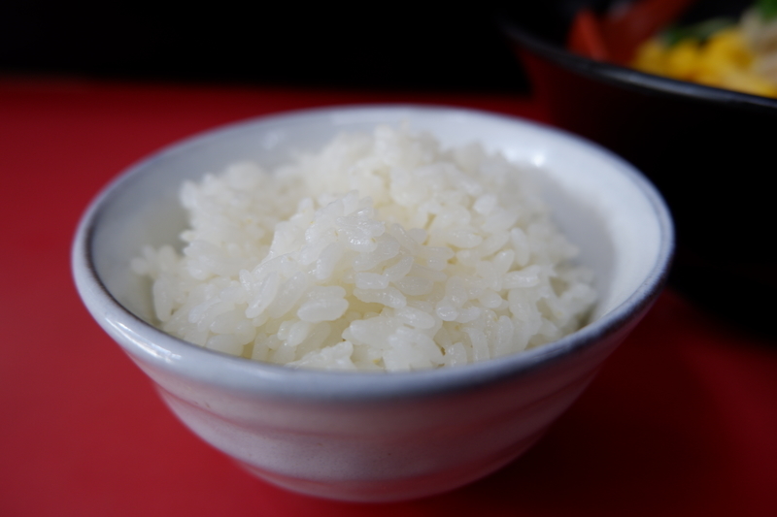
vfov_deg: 53.1
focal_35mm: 24
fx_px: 518
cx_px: 388
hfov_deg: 73.8
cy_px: 258
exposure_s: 1/38
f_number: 3.6
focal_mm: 16.1
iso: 200
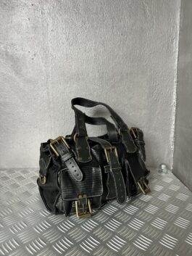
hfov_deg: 53.1
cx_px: 96
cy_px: 128
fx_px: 192
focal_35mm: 26
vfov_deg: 67.3
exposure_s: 1/60
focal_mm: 5.7
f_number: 1.5
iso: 160
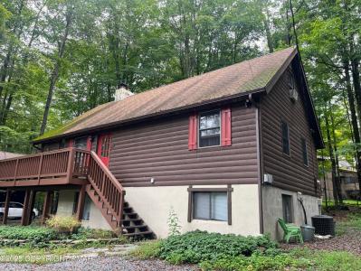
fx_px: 271
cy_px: 136
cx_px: 180
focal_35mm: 26
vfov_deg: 53.1
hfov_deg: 67.3
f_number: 1.6
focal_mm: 5.1
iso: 64
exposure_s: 1/122
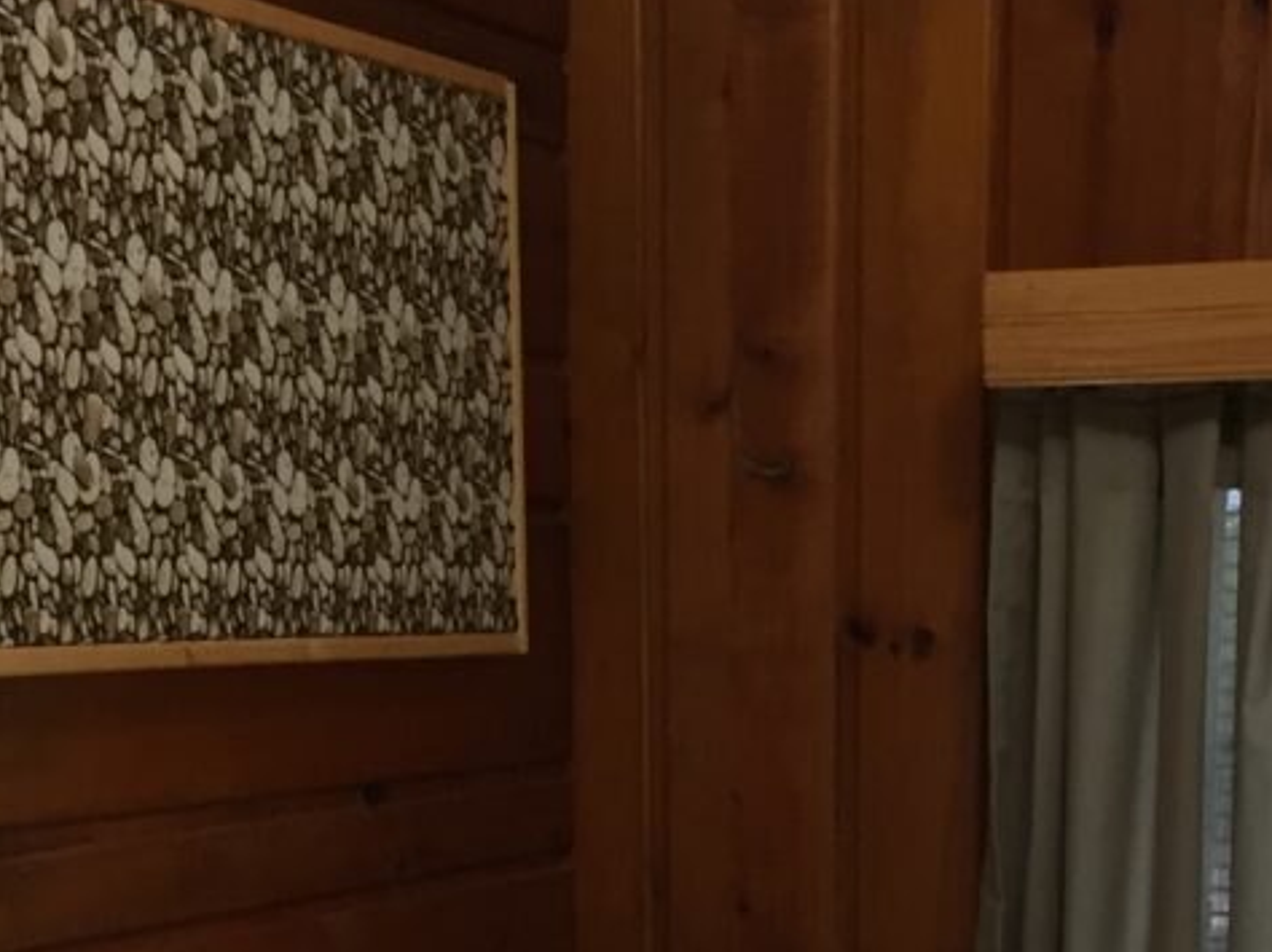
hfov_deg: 20.9
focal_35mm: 94
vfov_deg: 14.9
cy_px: 1298
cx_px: 593
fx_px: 3452
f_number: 2.2
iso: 80
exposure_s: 1/30
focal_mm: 4.15
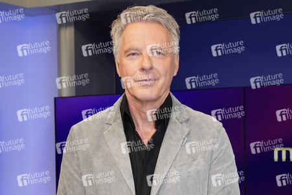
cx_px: 146
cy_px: 98
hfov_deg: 49.6
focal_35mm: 39
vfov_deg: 34.2
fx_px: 316
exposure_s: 1/160
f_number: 5.6
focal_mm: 39
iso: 2000
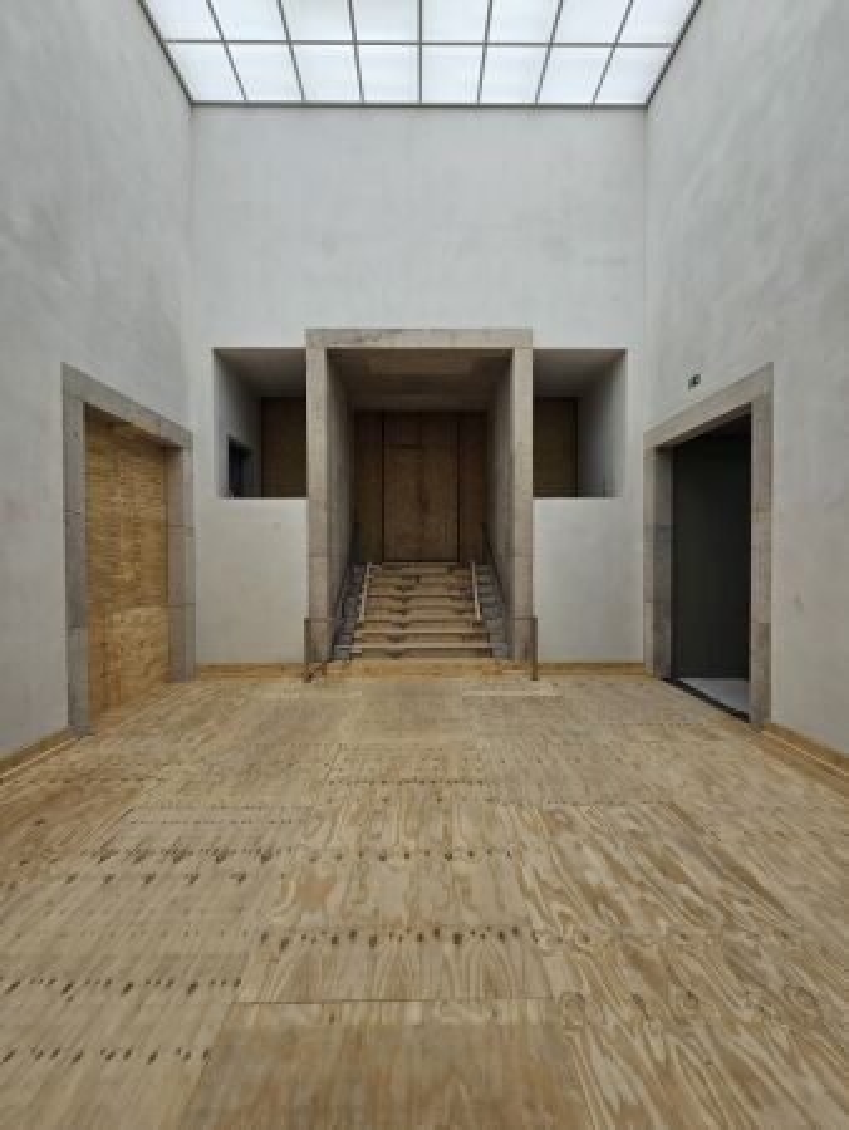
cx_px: 424
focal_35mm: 13
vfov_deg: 106.2
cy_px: 565
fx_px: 425
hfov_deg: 90.0
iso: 50
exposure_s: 1/304
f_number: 2.2
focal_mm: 2.2
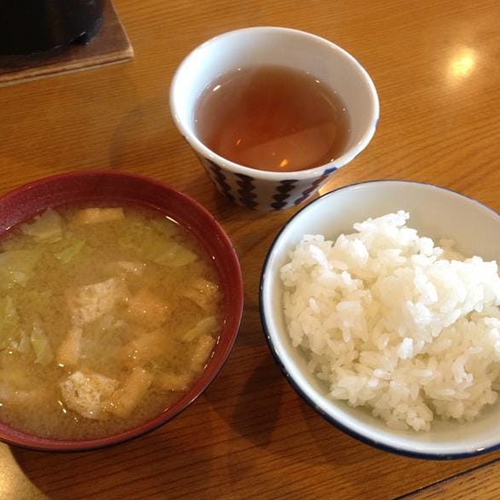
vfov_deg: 41.9
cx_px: 245
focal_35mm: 40
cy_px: 250
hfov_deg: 41.9
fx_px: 654
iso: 125
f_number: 2.4
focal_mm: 4.13
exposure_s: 1/20
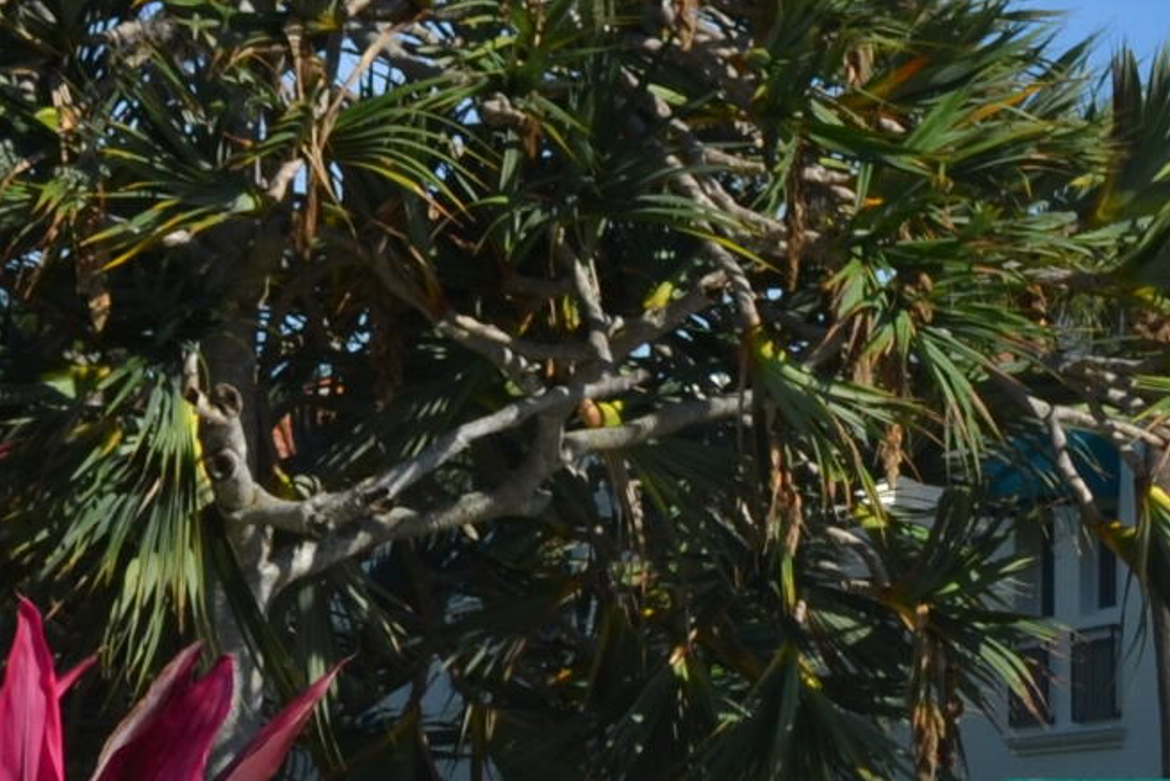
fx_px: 6242
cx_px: 1603
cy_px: 924
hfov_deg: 10.4
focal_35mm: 192
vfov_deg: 7.1
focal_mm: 28
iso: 100
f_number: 8
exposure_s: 1/320
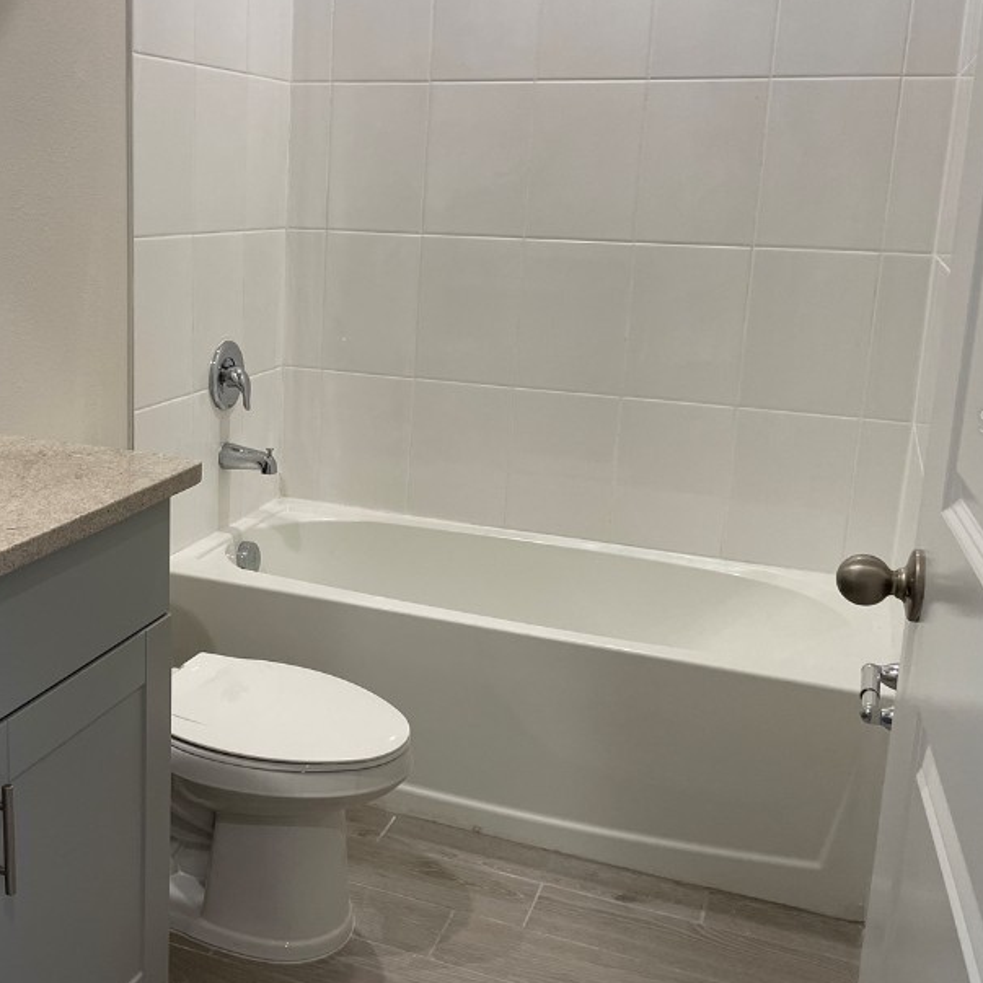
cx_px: 298
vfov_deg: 42.7
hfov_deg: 42.0
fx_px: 1253
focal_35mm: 39
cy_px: 421
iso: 100
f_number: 1.6
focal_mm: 4.2
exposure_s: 1/120
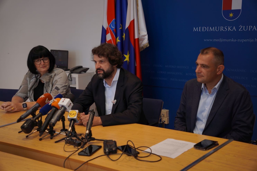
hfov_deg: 37.5
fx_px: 379
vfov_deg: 25.5
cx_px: 128
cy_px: 86
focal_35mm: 53
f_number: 2.8
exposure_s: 1/100
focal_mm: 35.4
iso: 100
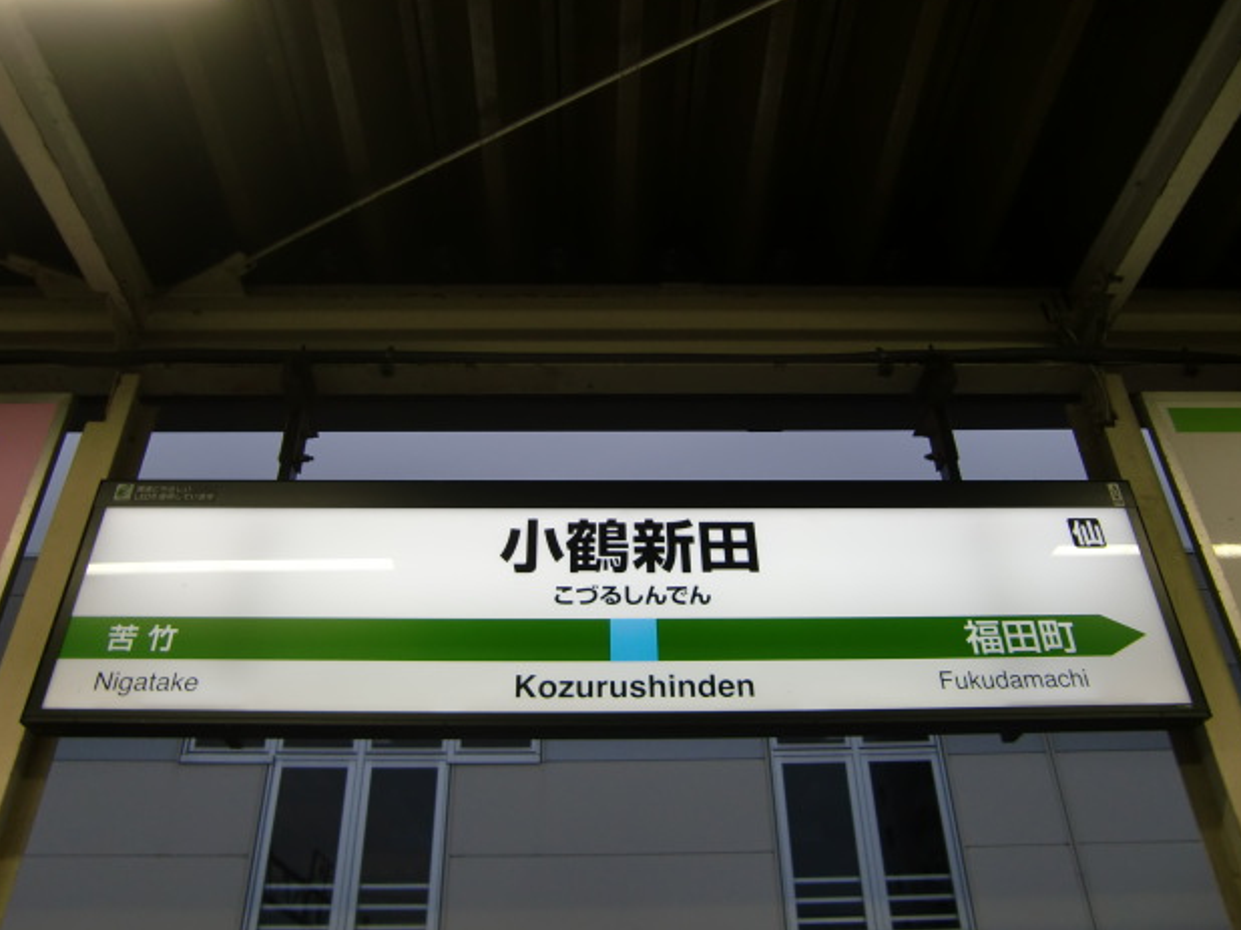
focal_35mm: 29
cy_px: 468
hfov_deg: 61.7
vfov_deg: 48.2
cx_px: 627
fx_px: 1039
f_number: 2.6
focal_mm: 4.9
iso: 64
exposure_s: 1/80
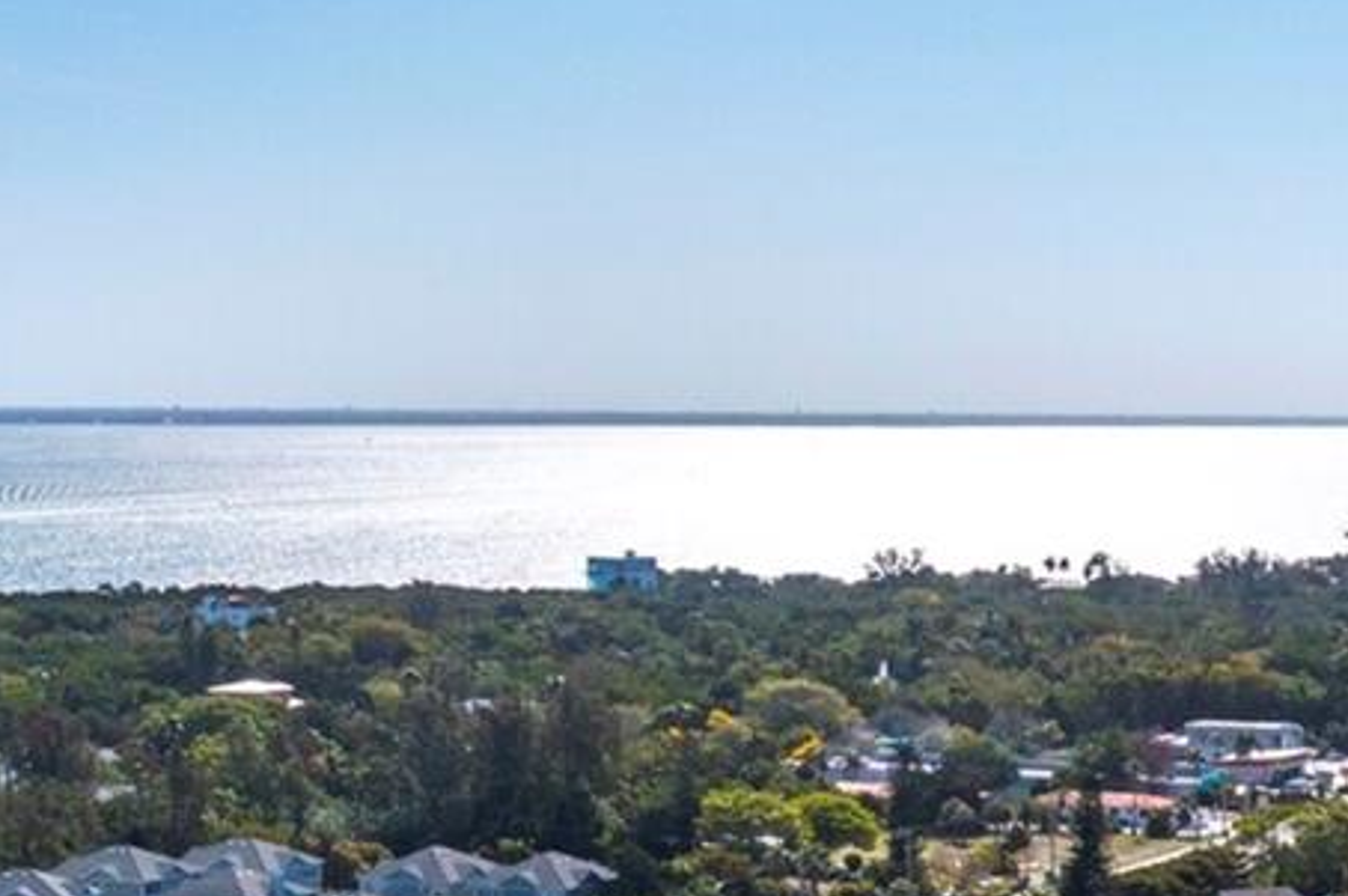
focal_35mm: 99
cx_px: 1113
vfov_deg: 13.1
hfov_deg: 20.4
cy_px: 1284
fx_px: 3703
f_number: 7.1
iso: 100
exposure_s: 1/1000
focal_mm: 10.26
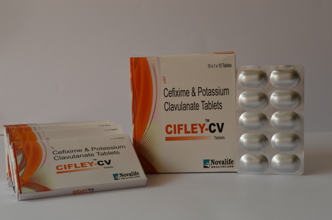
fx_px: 525
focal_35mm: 57
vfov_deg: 23.7
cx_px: 166
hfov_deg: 35.1
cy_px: 110
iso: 140
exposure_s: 1/125
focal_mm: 38
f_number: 8
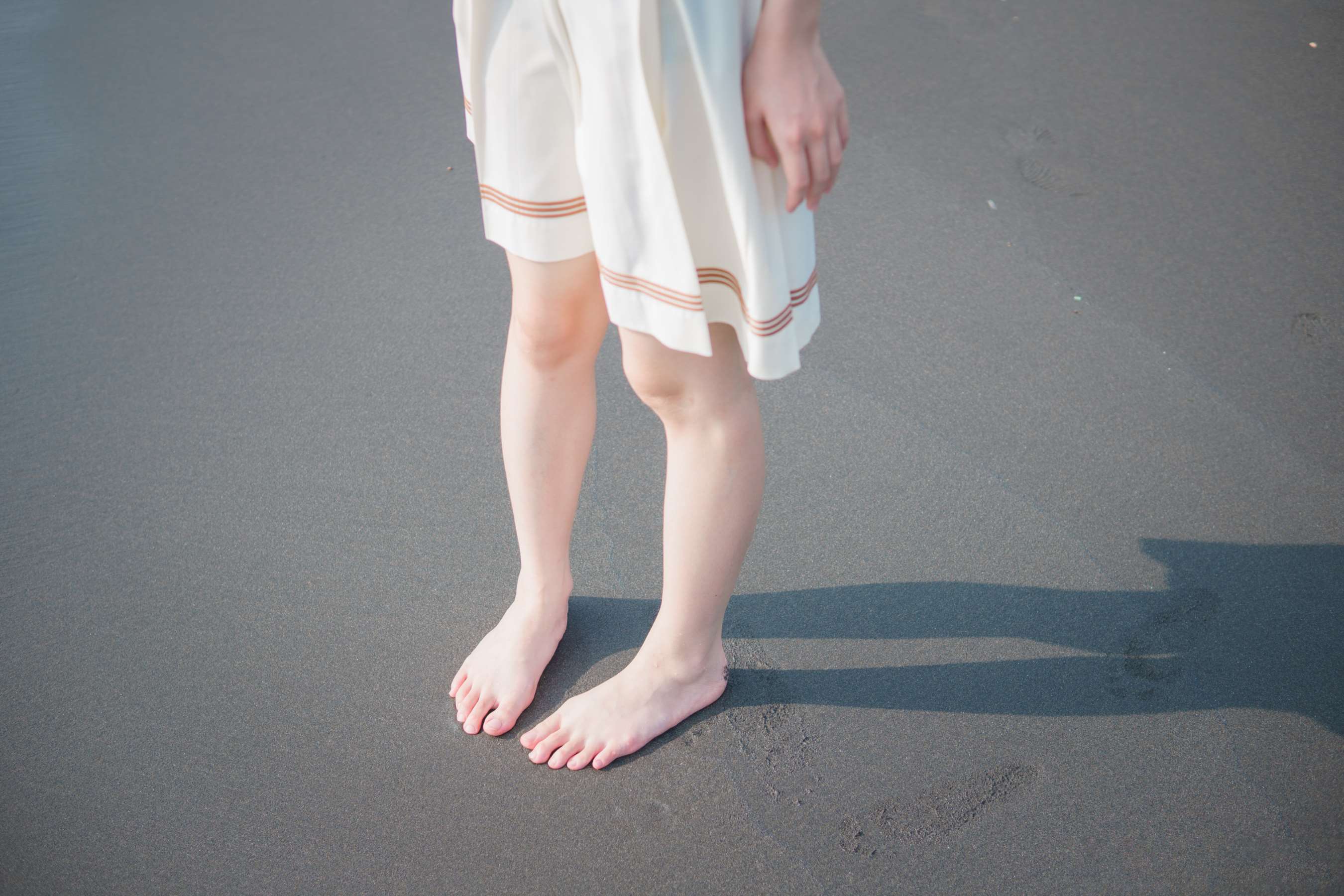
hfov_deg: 43.6
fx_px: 1680
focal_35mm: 45
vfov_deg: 29.9
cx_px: 672
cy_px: 448
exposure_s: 1/2000
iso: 100
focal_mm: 30
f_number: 2.2
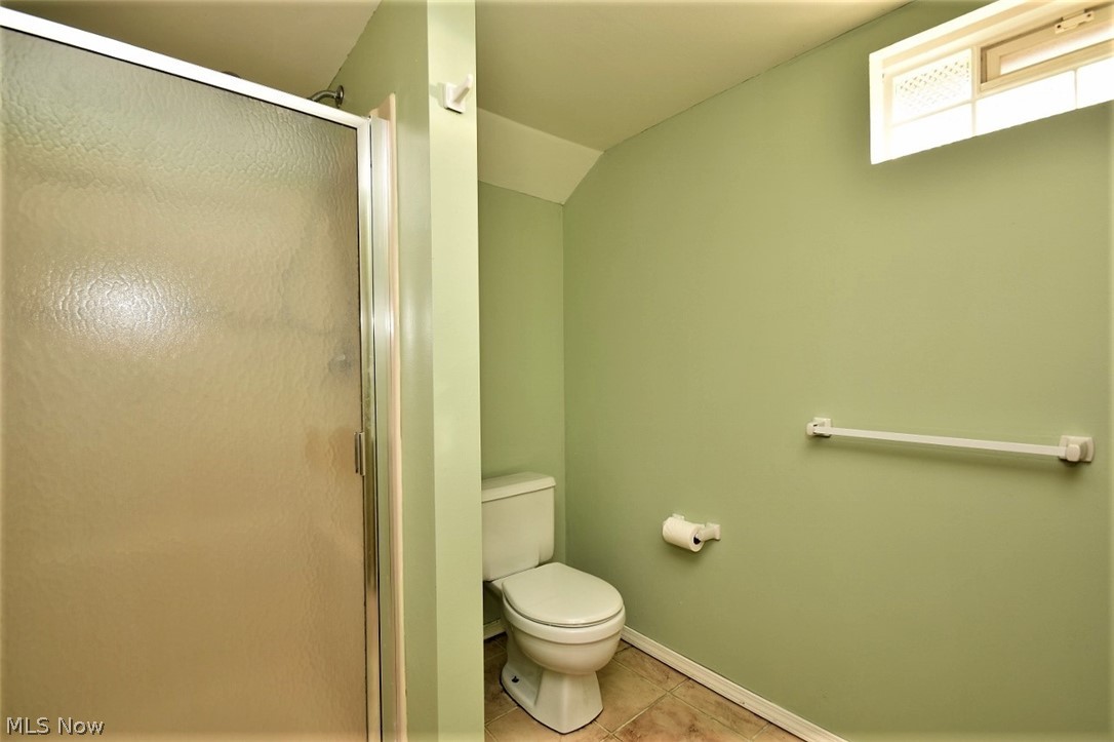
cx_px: 557
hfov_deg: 100.4
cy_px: 371
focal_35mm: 15
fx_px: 464
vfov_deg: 77.3
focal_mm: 10
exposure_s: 1/40
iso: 200
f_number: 10
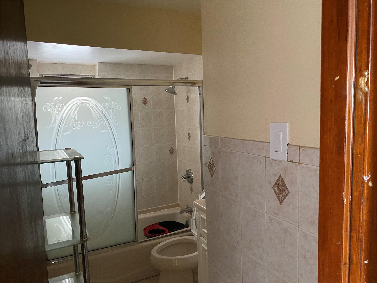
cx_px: 188
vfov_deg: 53.1
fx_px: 283
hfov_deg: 67.3
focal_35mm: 26
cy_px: 142
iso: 500
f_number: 1.8
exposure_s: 1/40
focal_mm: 4.25
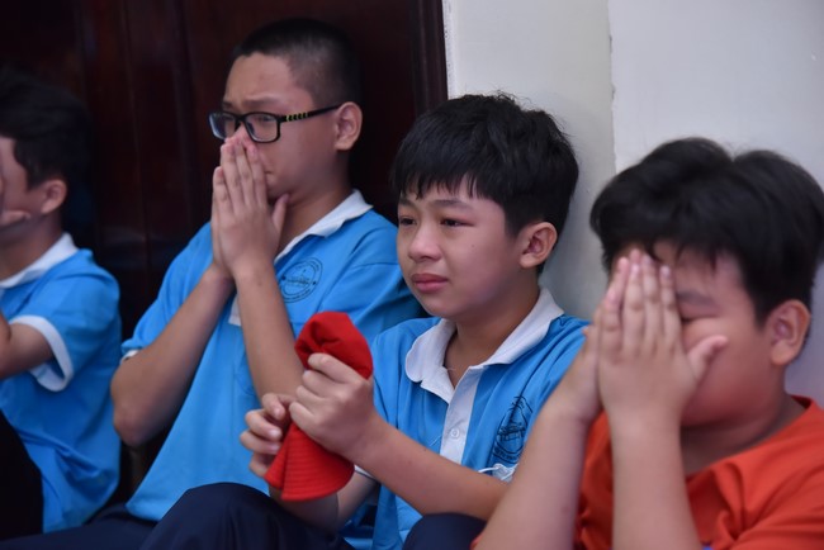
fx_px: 2244
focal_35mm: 98
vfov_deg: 14.0
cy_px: 275
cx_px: 412
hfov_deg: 20.8
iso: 1600
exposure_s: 1/125
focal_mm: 98
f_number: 4.5
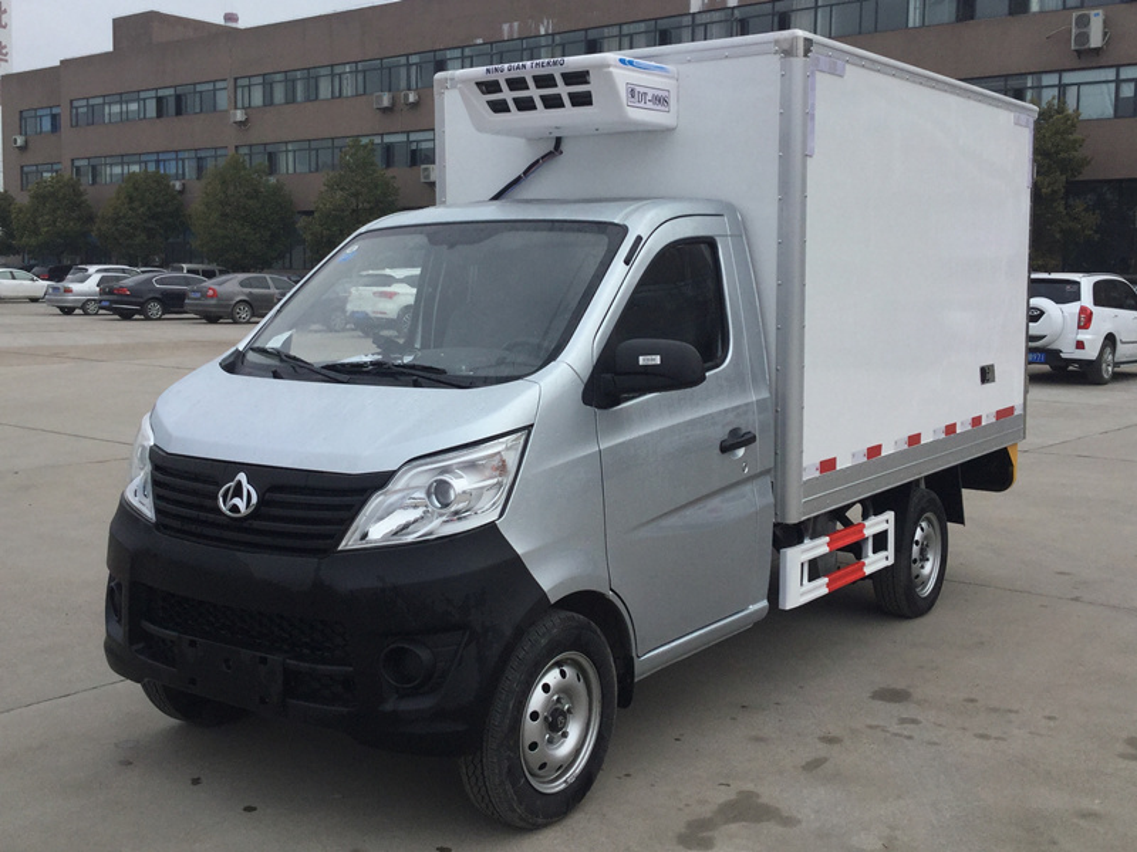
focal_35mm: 31
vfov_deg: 45.4
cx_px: 568
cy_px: 426
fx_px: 1018
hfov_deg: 58.4
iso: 25
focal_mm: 3.3
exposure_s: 1/1235
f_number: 2.4
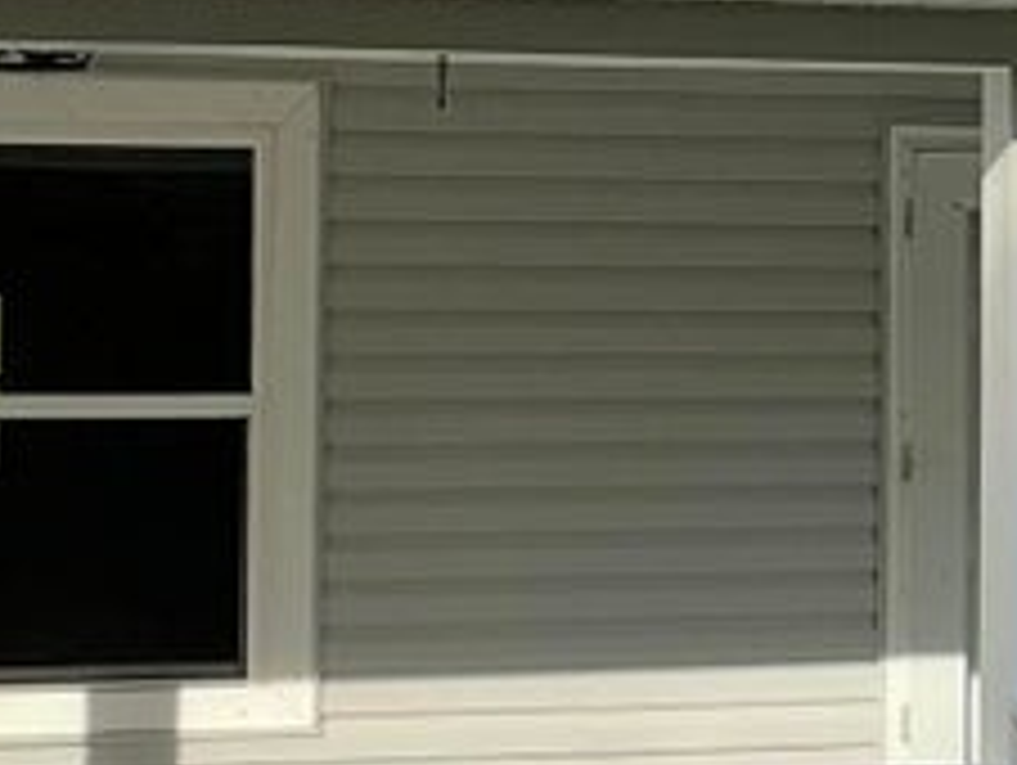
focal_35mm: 175
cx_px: 907
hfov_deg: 11.2
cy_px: -18
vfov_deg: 8.4
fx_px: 5147
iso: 16
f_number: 1.8
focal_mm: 3
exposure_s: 1/1377
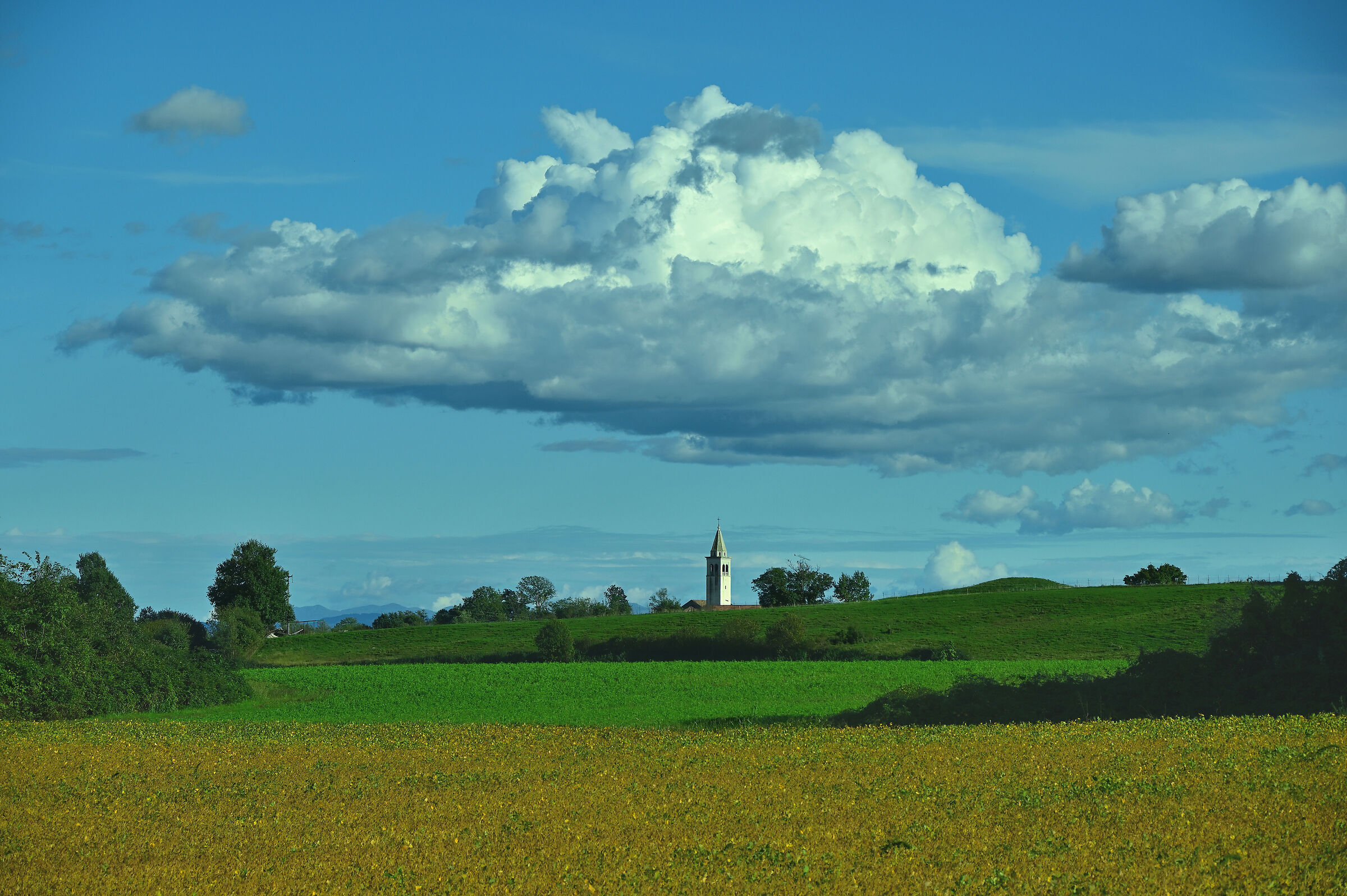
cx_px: 674
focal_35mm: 115
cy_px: 448
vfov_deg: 11.9
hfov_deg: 17.8
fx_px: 4300
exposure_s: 1/1000
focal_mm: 115
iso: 100
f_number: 8
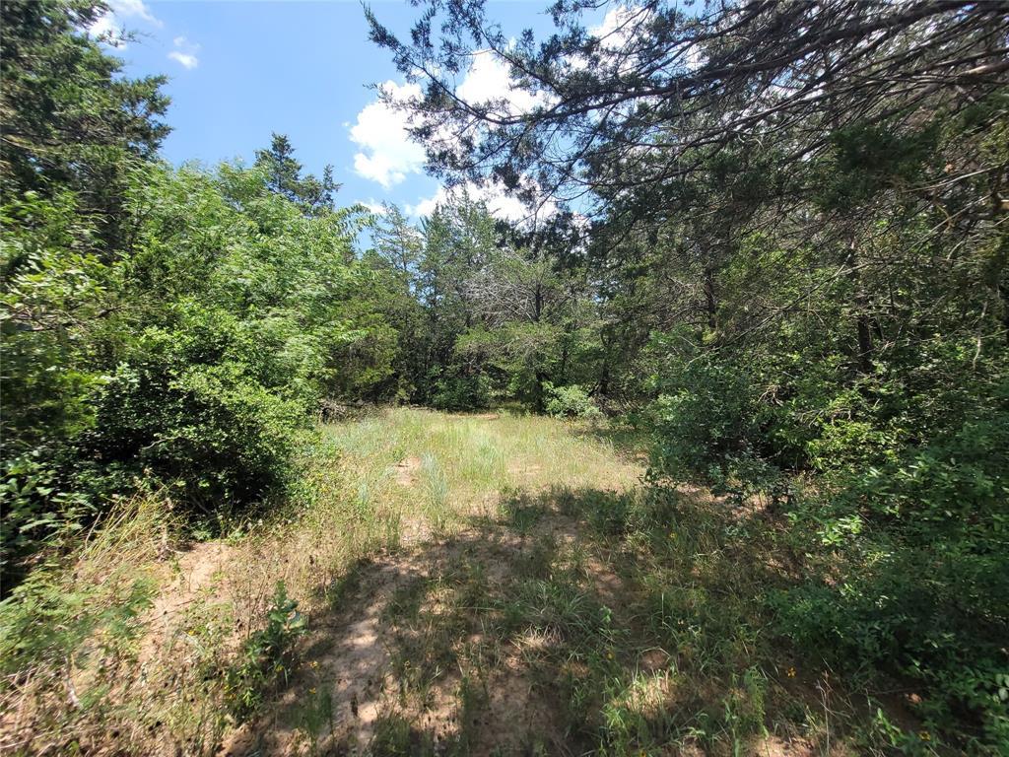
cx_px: 504
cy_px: 378
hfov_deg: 106.2
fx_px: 379
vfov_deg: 89.9
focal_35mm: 13
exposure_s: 1/818
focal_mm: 2.2
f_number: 2.2
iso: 64
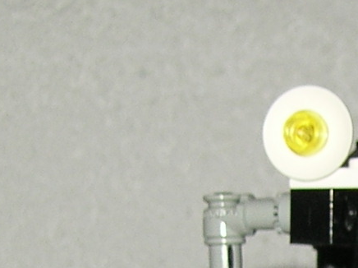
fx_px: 1952
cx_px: 562
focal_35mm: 189
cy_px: 565
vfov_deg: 7.5
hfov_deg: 10.1
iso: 50
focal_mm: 6
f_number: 2.7
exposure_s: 1/60.1
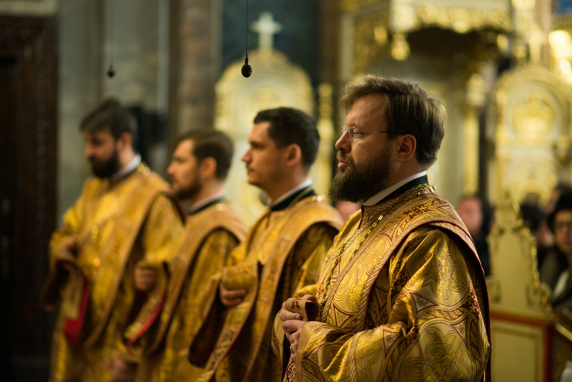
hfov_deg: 23.4
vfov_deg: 15.7
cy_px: 190
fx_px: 1383
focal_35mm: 87
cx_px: 289
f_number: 1.8
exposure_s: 1/60
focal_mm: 85
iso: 640
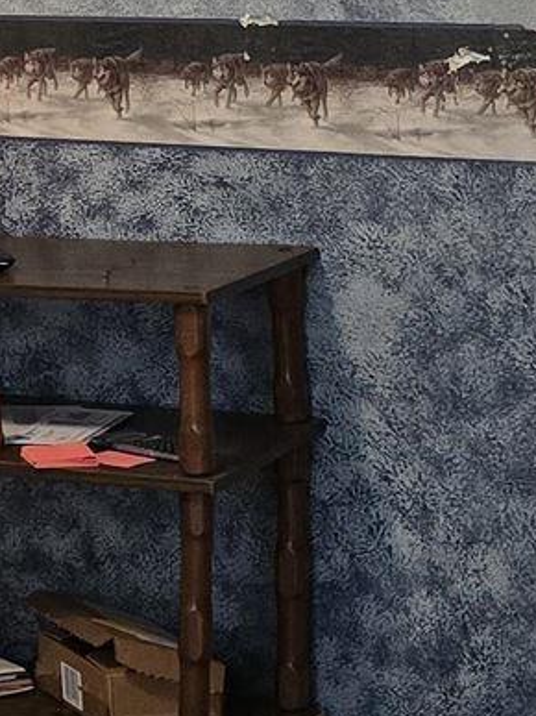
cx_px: -802
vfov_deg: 14.2
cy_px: -13
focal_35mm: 137
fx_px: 2830
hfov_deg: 9.5
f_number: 1.7
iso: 640
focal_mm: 6.3
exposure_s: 1/120
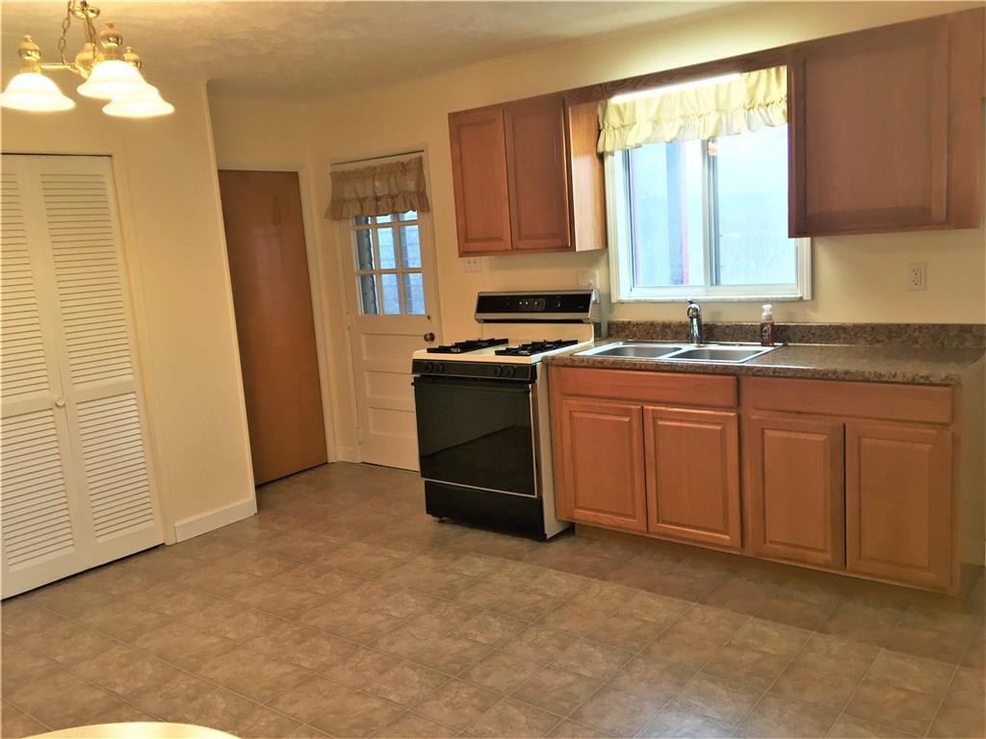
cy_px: 370
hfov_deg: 61.7
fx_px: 826
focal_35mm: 29
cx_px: 493
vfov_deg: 48.2
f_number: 2.2
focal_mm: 4.15
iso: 64
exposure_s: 1/30
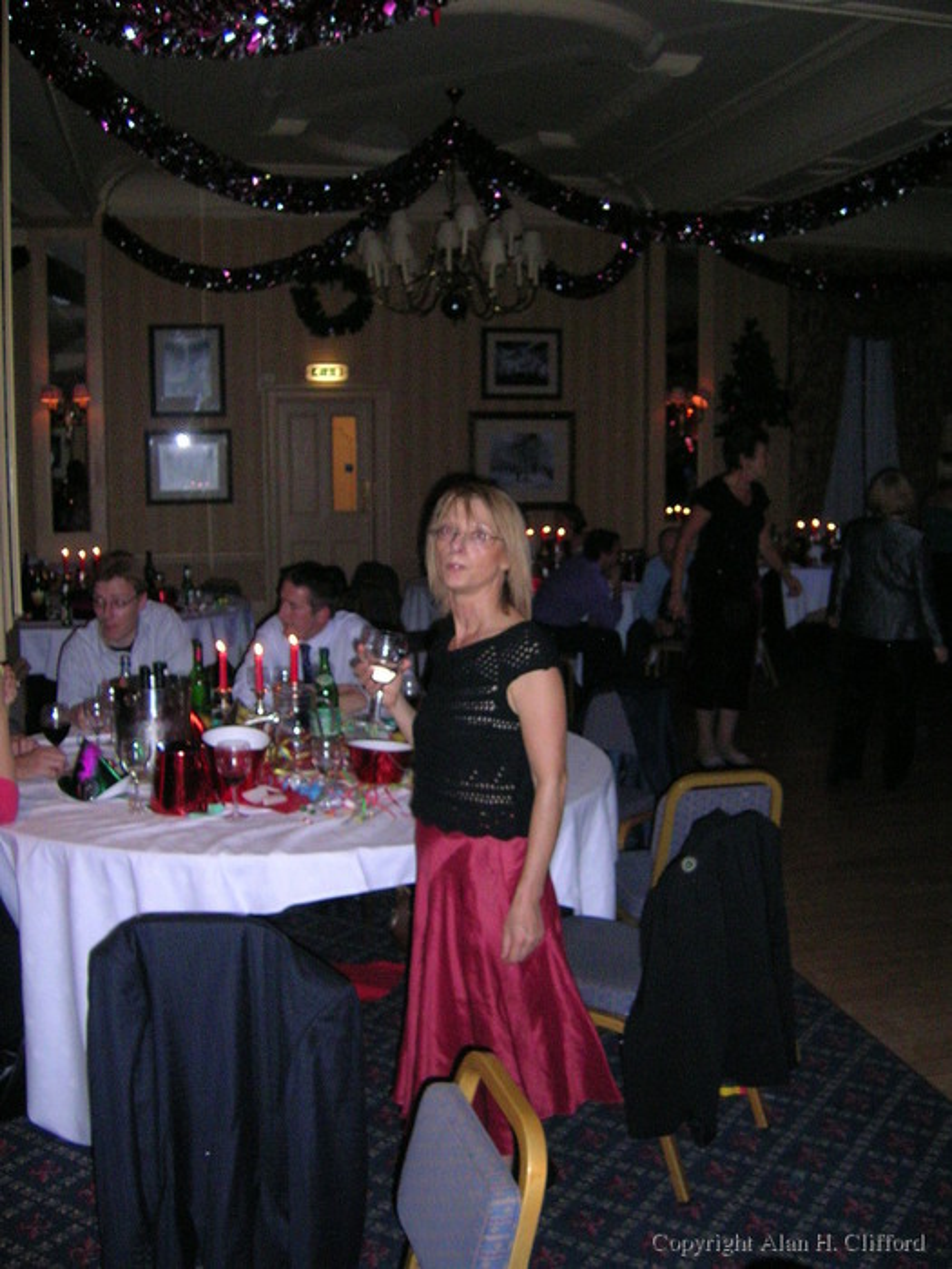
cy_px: 634
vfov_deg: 52.6
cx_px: 476
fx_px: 1283
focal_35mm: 35
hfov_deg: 40.7
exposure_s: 1/60
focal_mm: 5.4
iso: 200
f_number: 2.8
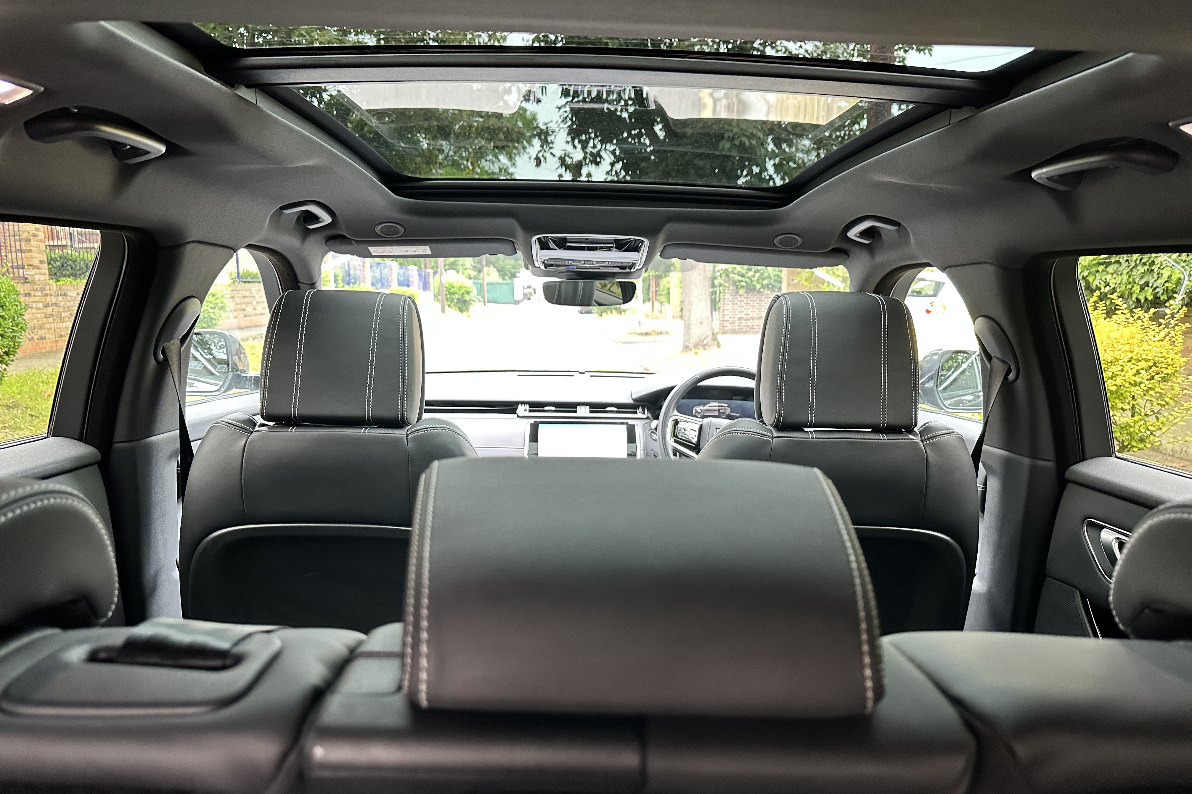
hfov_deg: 71.5
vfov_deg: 51.3
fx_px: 828
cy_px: 409
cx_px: 596
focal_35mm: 25
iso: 400
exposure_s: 1/60
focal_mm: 6.86
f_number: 1.78
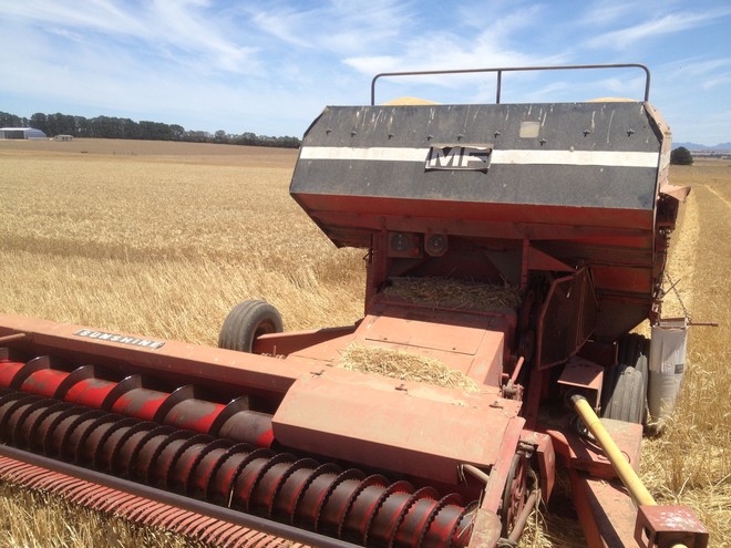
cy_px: 274
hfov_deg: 52.6
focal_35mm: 35
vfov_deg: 40.7
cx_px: 366
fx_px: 739
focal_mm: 4.28
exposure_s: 1/1905
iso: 50
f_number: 2.4
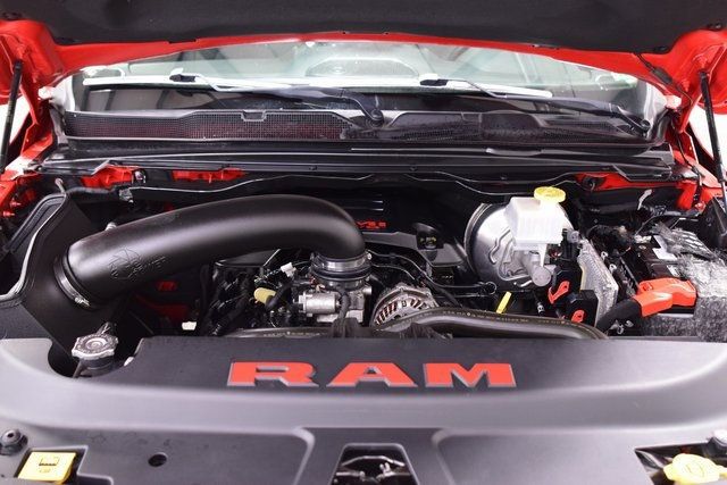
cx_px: 364
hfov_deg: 53.1
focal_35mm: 36
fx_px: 727
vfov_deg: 36.9
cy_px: 242
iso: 1600
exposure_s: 1/30
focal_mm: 24
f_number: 2.8
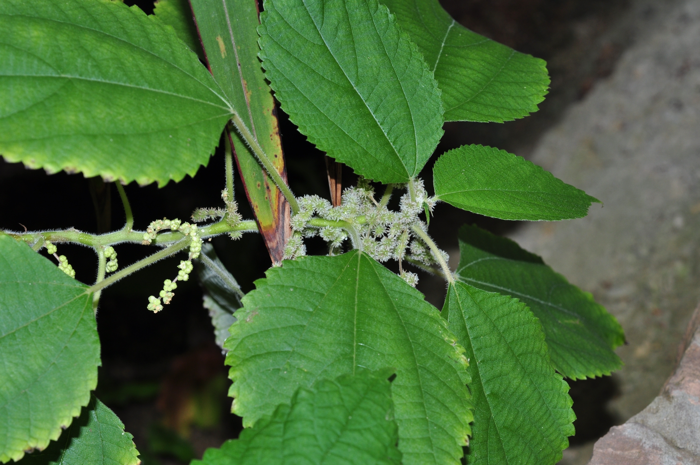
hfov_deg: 22.6
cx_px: 350
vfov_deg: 15.2
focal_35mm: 90
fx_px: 1748
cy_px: 232
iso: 200
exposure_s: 1/200
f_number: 10
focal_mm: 60
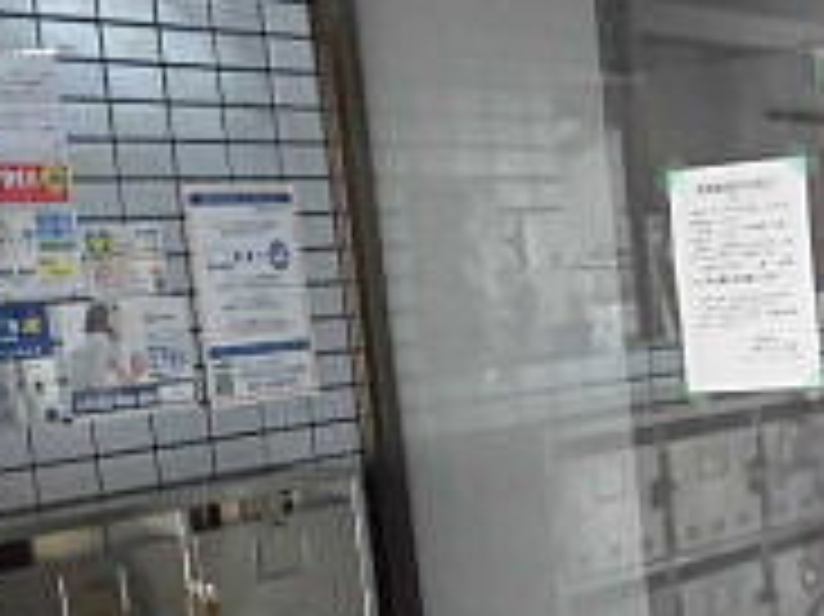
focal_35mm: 84
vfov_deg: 16.9
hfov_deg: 22.2
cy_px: 706
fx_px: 1998
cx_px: 869
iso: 320
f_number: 3.1
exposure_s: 1/30
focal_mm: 4.3
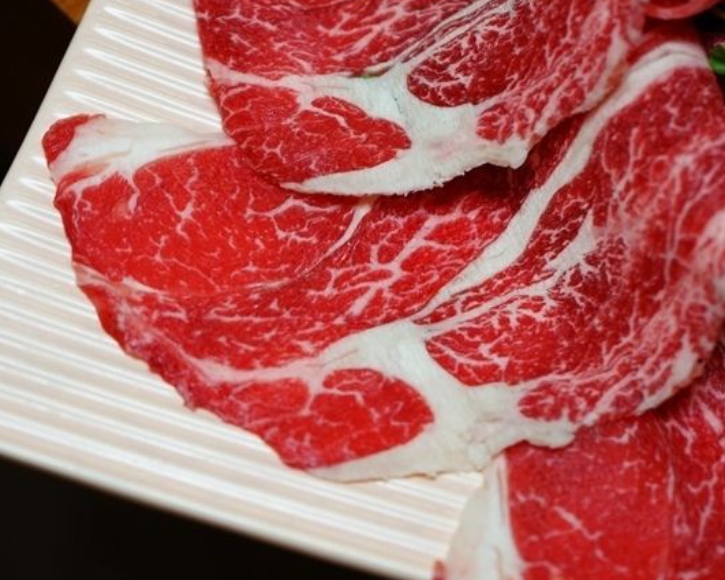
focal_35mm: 82
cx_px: 389
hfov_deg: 23.3
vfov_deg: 18.7
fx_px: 1760
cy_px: 242
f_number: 5
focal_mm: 58
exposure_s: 1/60
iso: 1250
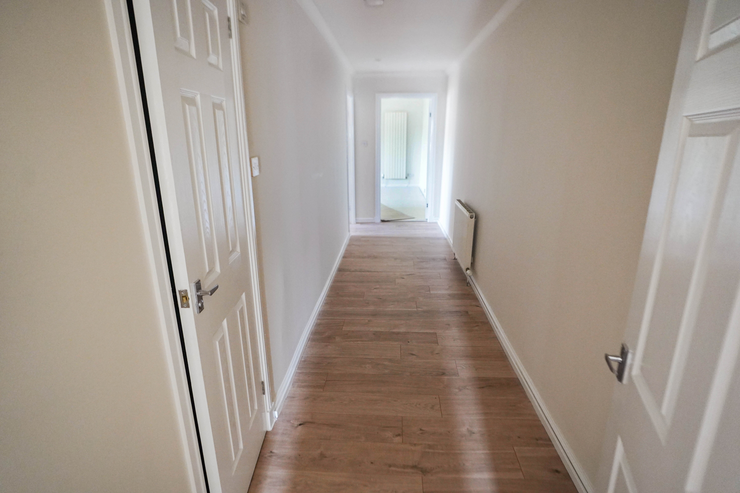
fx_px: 391
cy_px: 246
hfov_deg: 86.9
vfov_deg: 64.6
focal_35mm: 19
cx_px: 370
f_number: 2.8
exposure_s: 1/160
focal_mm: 19
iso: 3200
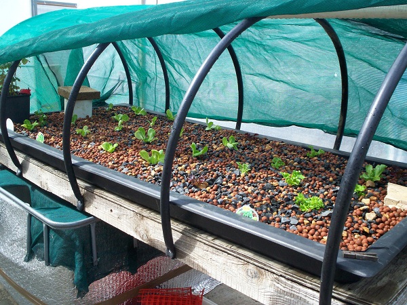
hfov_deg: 51.4
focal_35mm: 36
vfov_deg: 39.7
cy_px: 152
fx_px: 423
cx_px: 204
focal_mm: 5.9
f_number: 4.5
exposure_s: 1/202
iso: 100
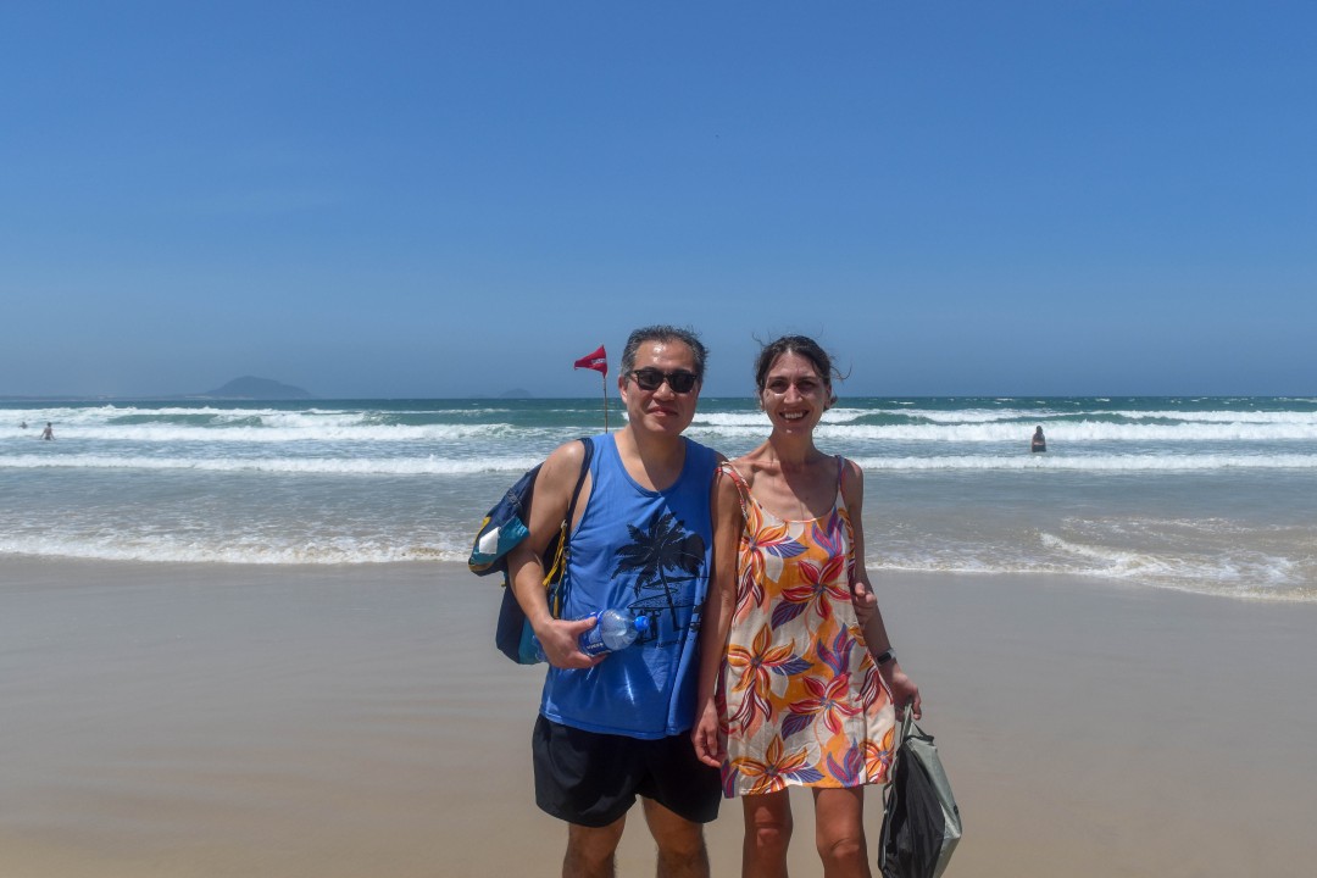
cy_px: 439
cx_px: 658
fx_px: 988
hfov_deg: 67.4
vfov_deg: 47.9
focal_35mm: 27
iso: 360
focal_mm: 18
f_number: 8
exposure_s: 1/2000
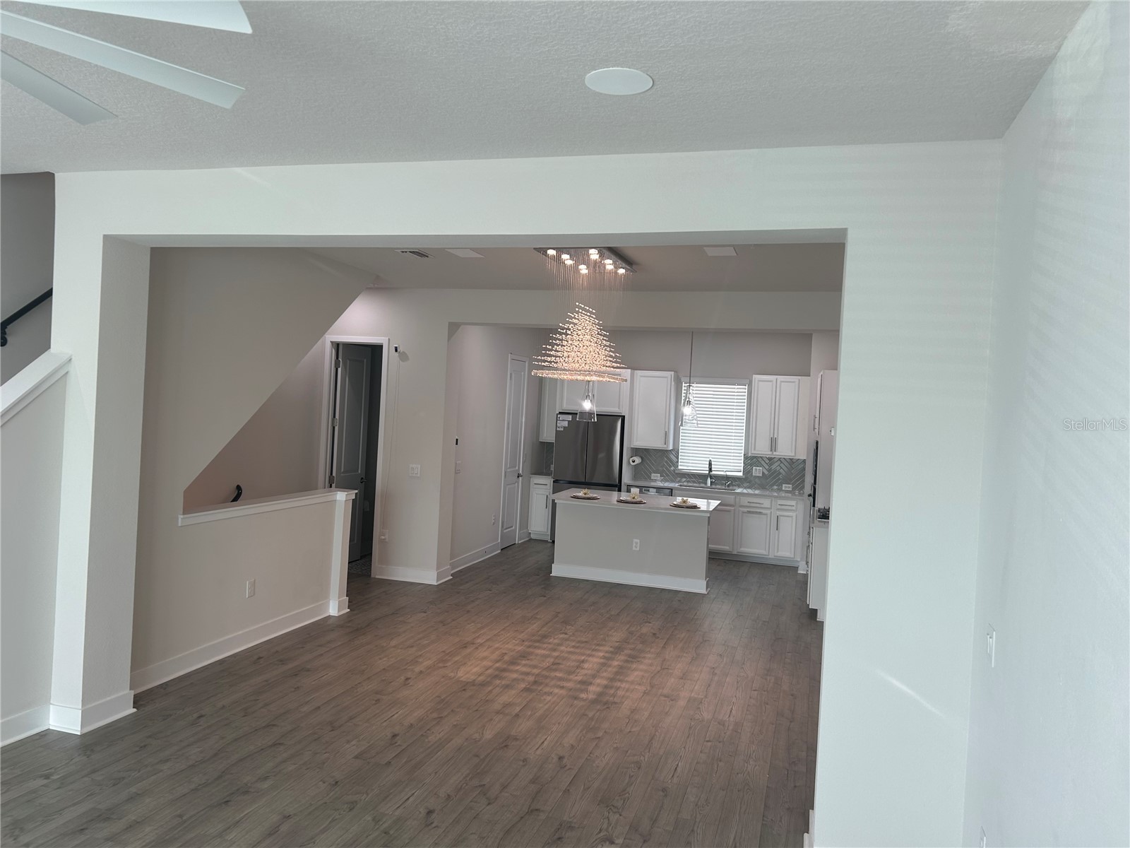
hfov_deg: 67.3
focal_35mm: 26
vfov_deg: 53.1
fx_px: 849
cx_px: 565
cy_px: 424
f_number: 1.5
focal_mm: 5.7
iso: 40
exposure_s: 1/120
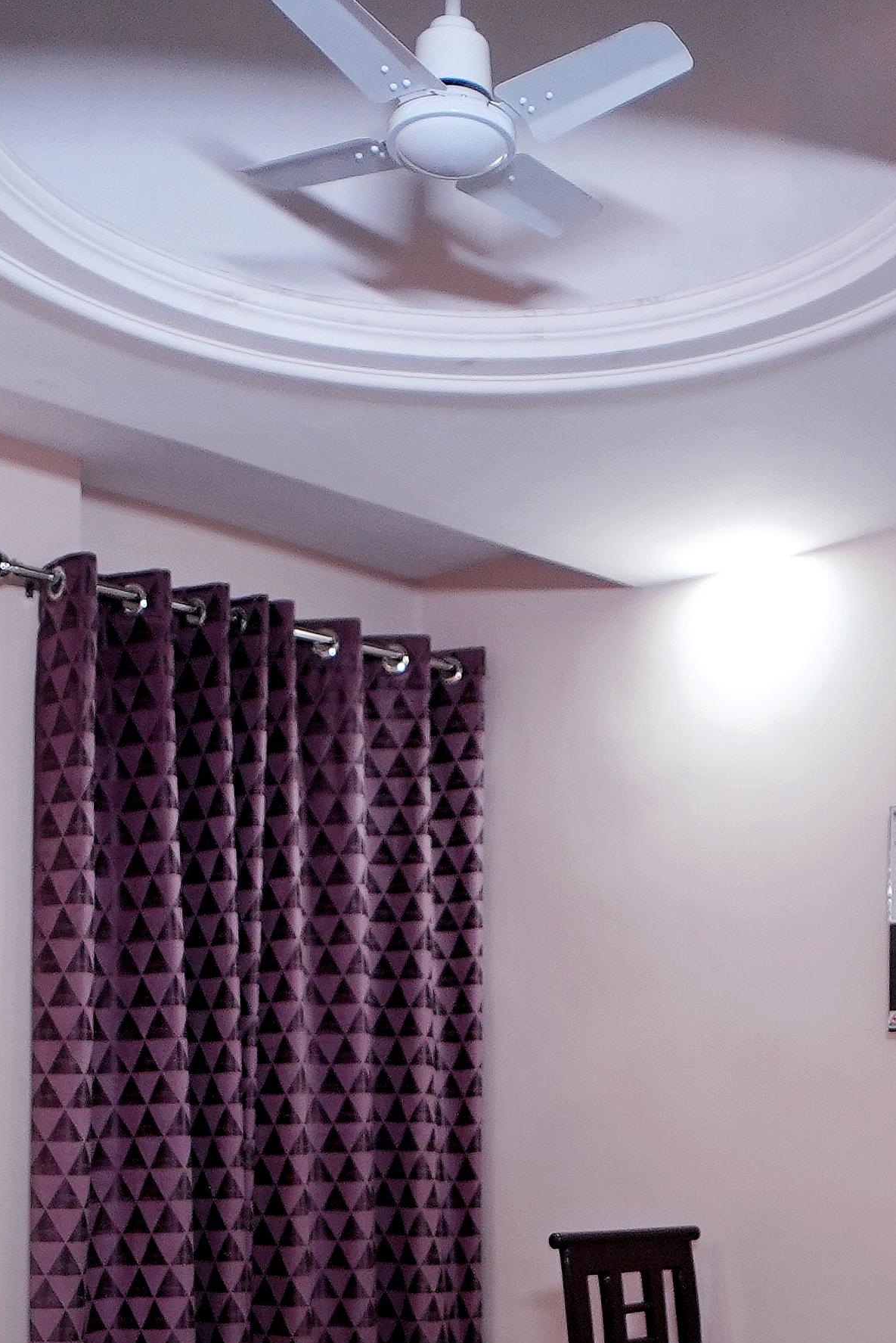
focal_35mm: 43
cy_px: 1190
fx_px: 1604
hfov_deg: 31.2
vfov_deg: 42.0
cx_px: 507
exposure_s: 1/160
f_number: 2.8
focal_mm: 18
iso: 1250
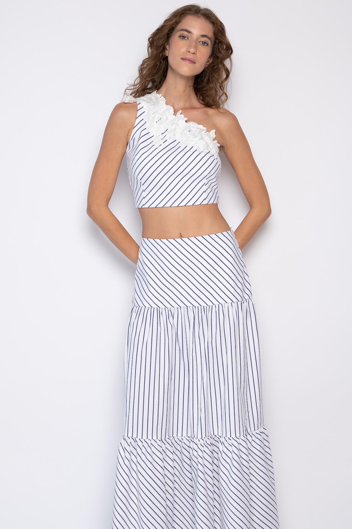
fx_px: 910
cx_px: 177
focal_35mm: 62
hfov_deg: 21.9
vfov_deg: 32.4
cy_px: 287
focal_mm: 50
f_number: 4.5
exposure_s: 1/125
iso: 250
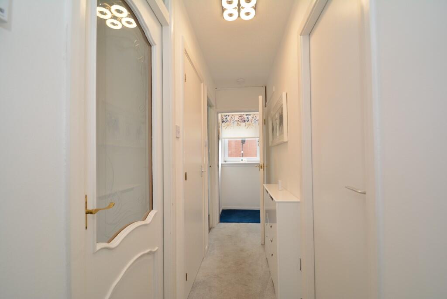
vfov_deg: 77.4
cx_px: 224
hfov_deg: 100.4
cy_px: 150
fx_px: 186
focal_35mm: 15
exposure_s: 1/15
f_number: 5.6
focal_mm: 10
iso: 100
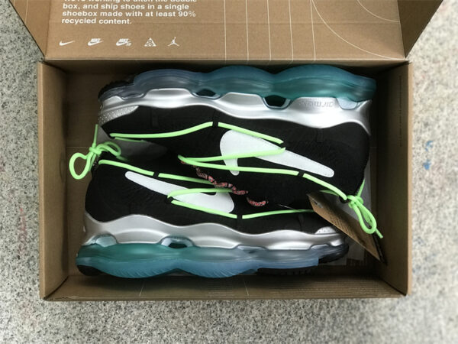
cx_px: 229
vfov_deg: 25.7
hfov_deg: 33.8
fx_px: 754
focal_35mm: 57
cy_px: 172
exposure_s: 1/50
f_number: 2.8
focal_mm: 6.6
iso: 200
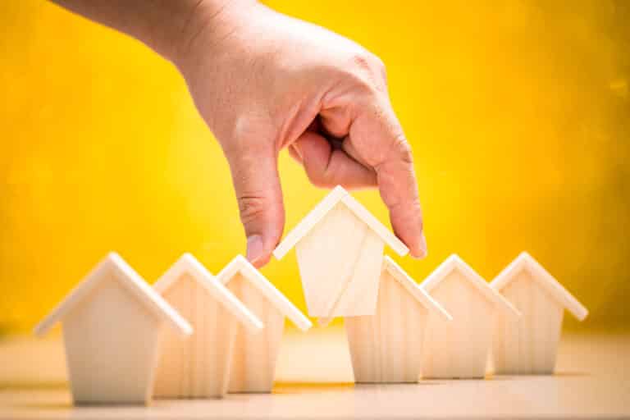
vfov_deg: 13.7
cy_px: 210
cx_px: 315
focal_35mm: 100
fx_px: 1750
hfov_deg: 20.4
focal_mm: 100
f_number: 2.8
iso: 100
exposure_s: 1/60
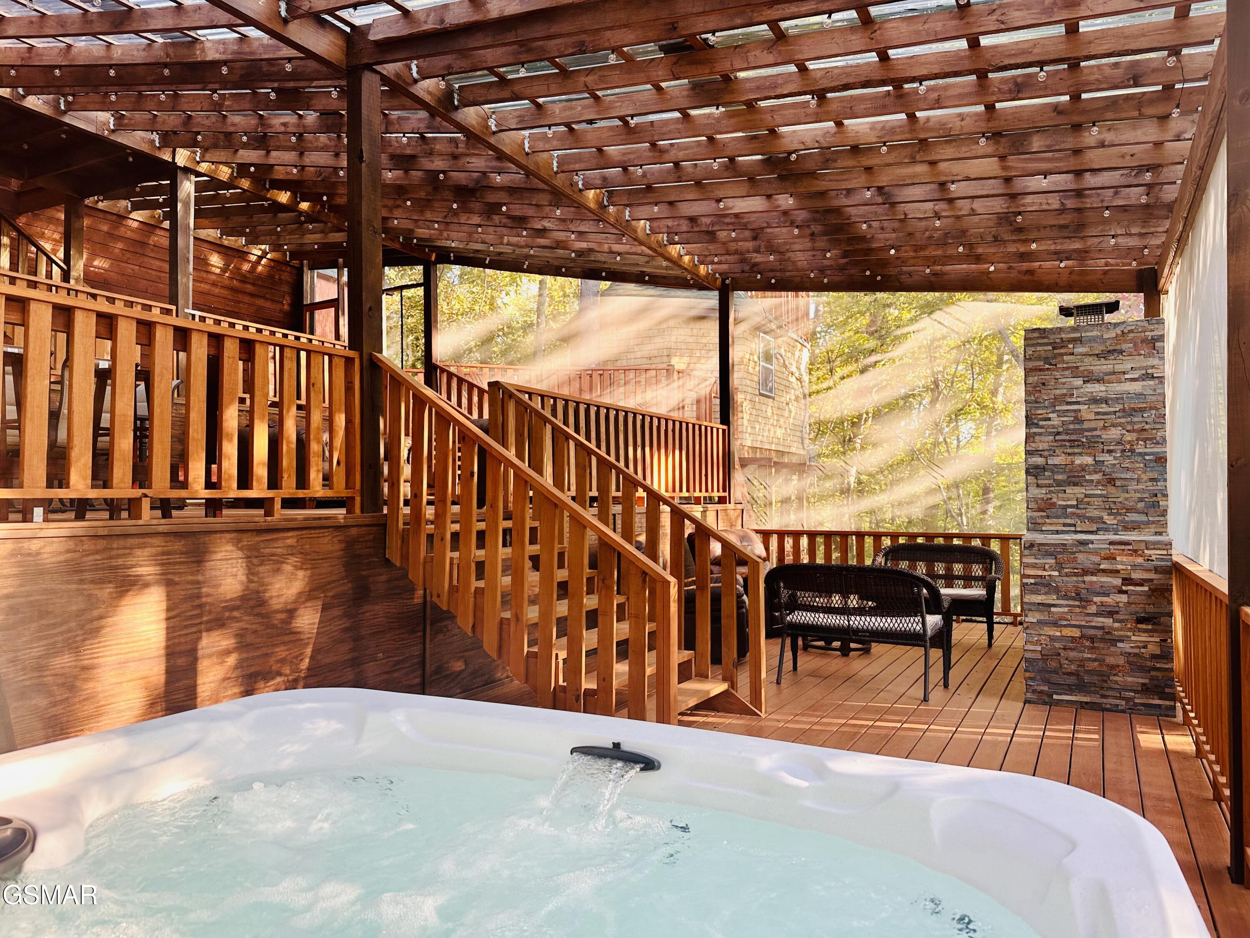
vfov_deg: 56.8
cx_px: 625
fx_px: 867
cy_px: 469
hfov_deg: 71.6
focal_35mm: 24
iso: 64
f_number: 1.78
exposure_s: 1/121
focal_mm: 6.86
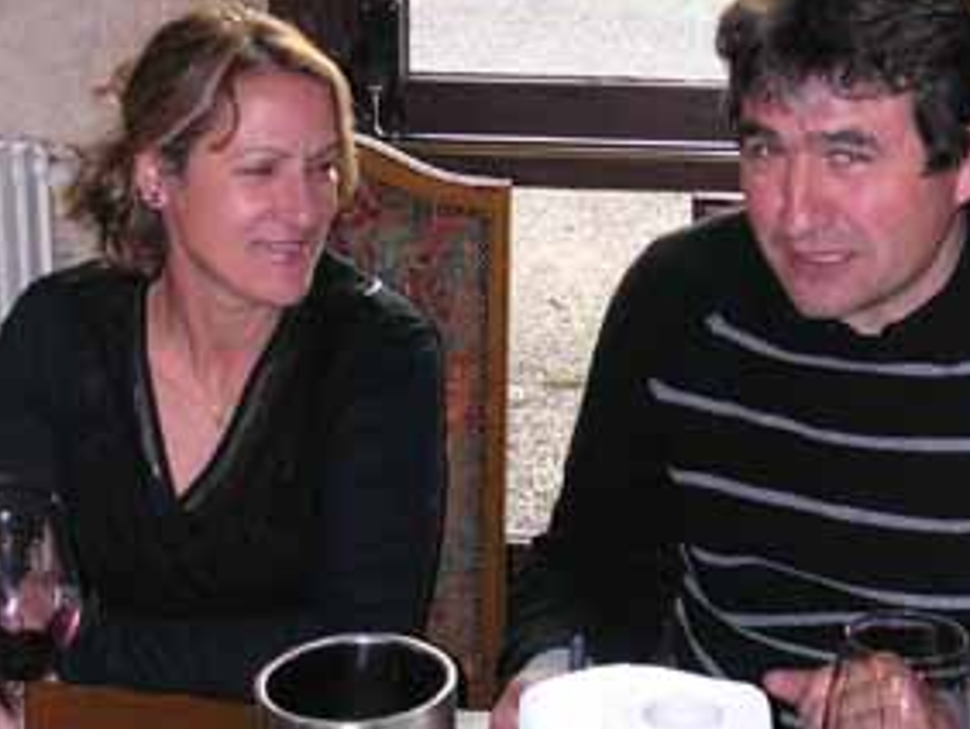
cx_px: 533
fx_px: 2103
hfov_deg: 26.0
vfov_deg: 19.7
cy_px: 306
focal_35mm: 75
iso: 251
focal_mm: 8.2
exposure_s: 1/60
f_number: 3.2
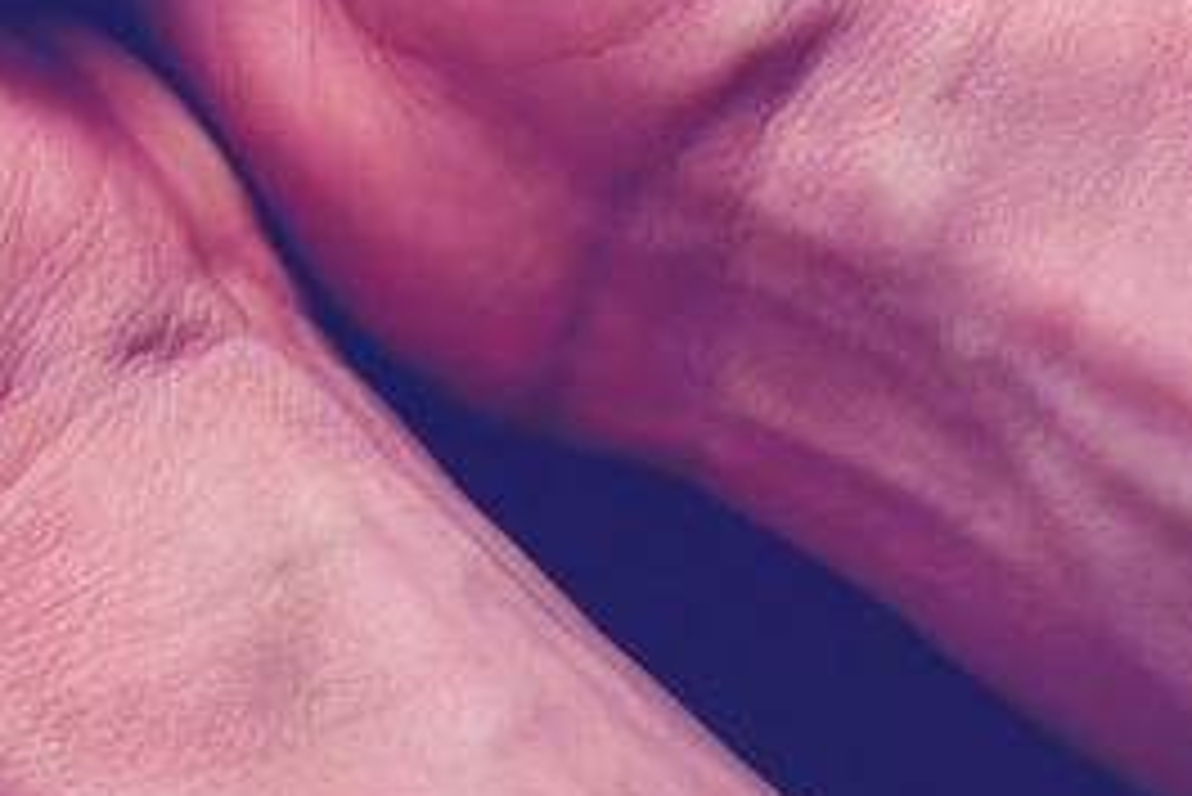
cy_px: -477
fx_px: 5400
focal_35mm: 163
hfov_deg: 12.0
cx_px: -612
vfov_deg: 8.2
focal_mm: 30.2
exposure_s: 1/60
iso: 320
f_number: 4
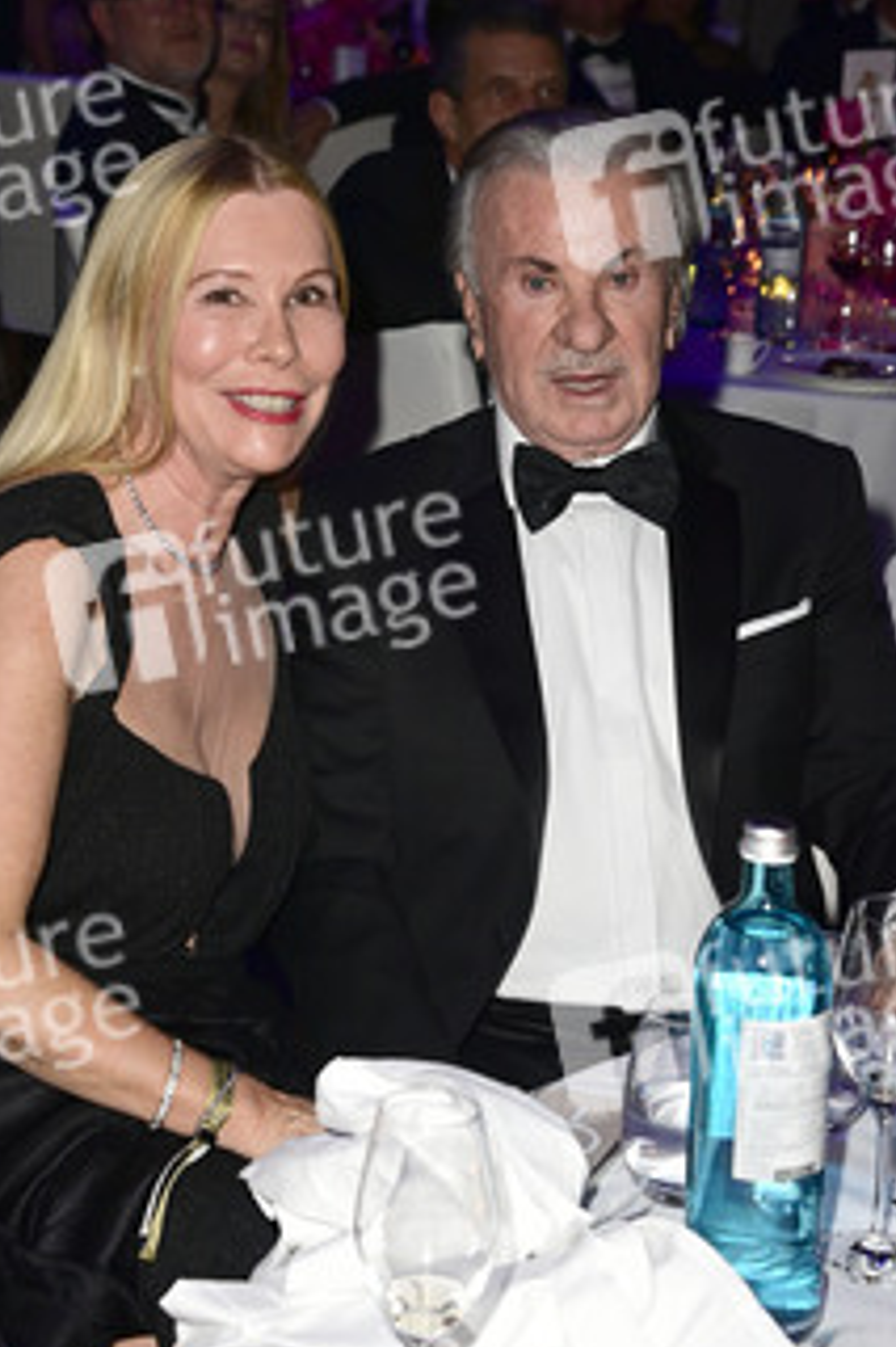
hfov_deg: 20.9
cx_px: 383
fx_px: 2429
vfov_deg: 30.9
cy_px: 804
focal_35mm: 65
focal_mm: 52
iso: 1000
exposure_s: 1/50
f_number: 5.6
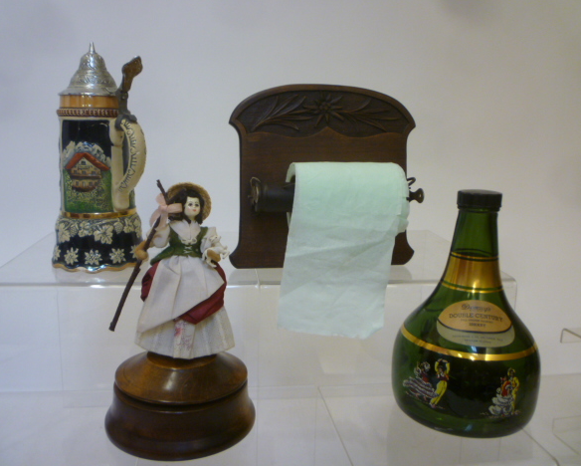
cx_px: 278
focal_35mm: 31
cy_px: 235
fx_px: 533
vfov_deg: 47.2
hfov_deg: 57.1
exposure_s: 1/30
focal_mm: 5.2
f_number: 3.3
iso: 160
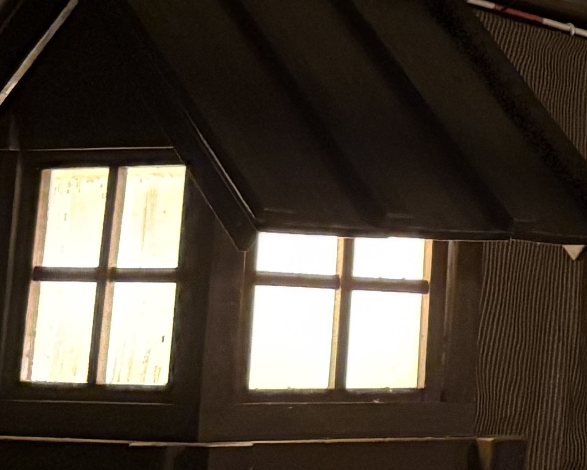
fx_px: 2380
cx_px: 1531
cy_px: 100
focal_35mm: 137
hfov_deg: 11.1
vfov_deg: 11.2
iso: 640
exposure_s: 1/30
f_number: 1.6
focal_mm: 5.96
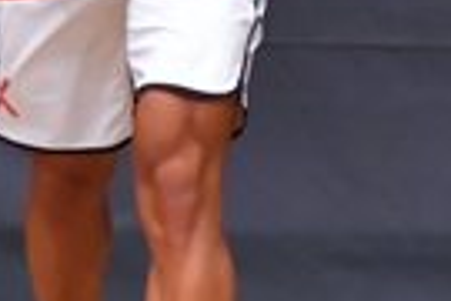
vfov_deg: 0.8
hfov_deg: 1.2
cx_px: -35
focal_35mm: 1723
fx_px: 21584
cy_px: -94
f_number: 5.6
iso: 6400
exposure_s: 1/400
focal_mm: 200
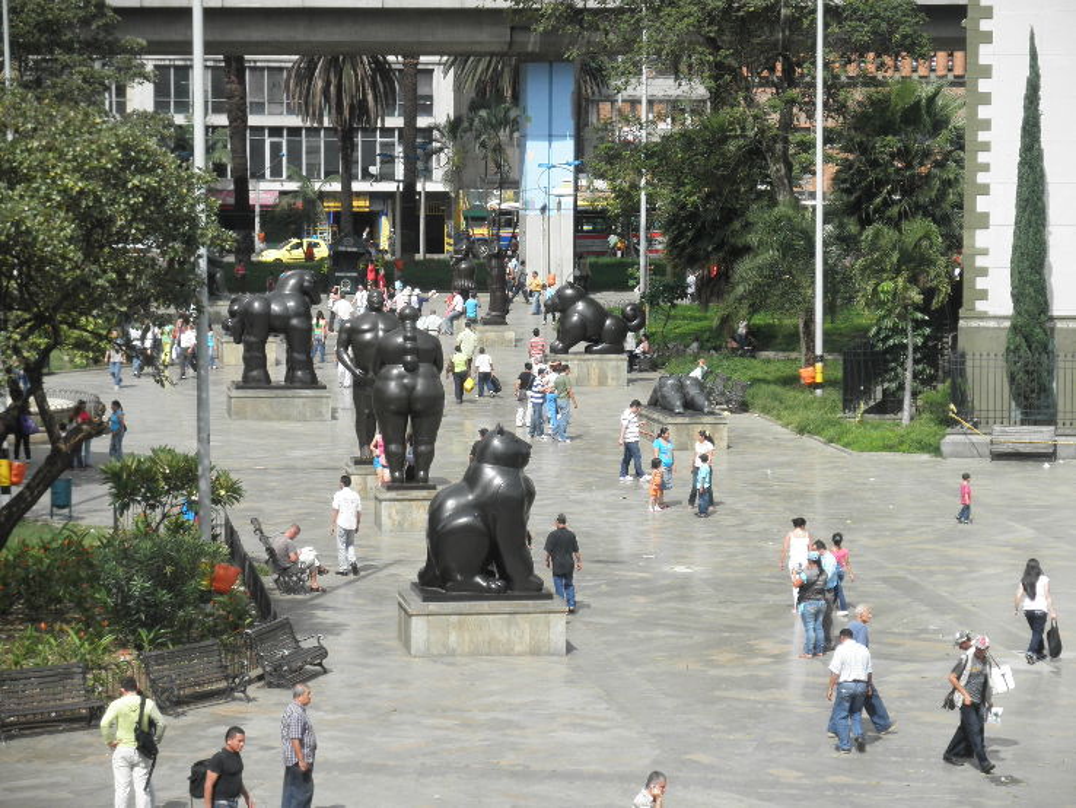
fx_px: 3358
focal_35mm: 108
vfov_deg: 13.7
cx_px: 538
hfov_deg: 18.2
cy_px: 404
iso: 64
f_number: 4.4
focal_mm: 19.1
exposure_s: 1/400
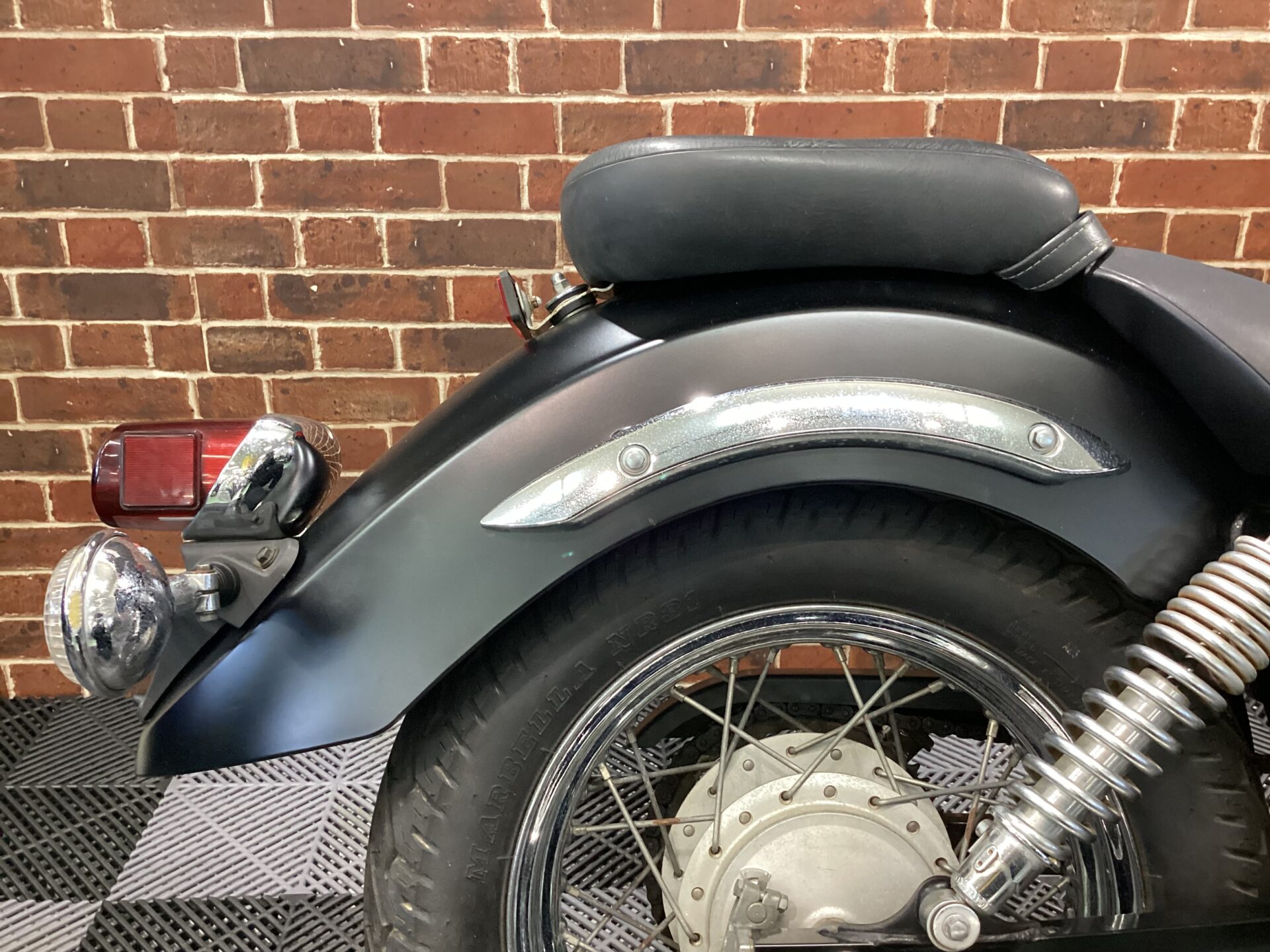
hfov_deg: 58.4
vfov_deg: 45.4
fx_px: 1137
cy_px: 476
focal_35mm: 31
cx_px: 635
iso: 320
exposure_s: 1/40
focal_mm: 3.3
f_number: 2.4
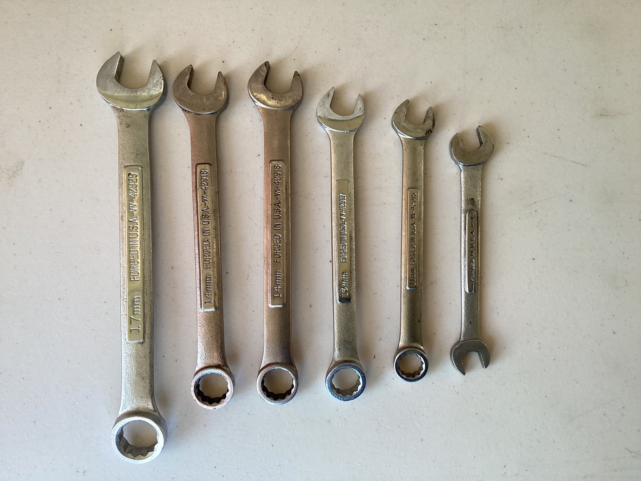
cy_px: 240
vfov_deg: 45.4
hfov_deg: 58.3
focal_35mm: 31
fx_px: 574
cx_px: 320
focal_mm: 3.3
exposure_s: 1/120
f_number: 2.4
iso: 50
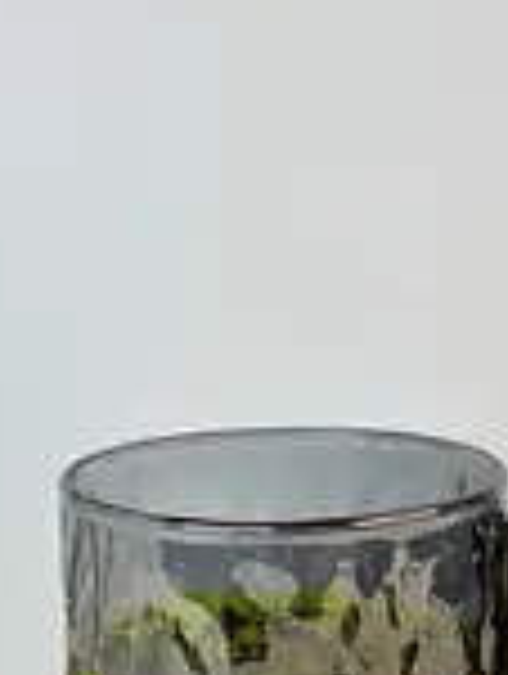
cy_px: 742
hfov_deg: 17.8
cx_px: 310
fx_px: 1619
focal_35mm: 83
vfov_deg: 22.2
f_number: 1.8
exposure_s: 1/654
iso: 40
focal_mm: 4.25
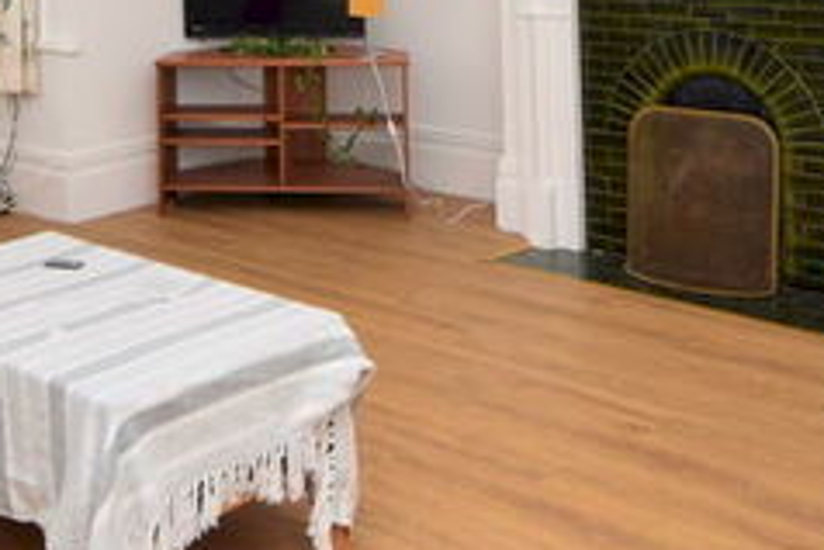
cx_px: 204
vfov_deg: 22.9
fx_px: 1214
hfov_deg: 36.6
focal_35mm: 53
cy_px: -150
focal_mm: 12
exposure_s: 1/60
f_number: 5
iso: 100
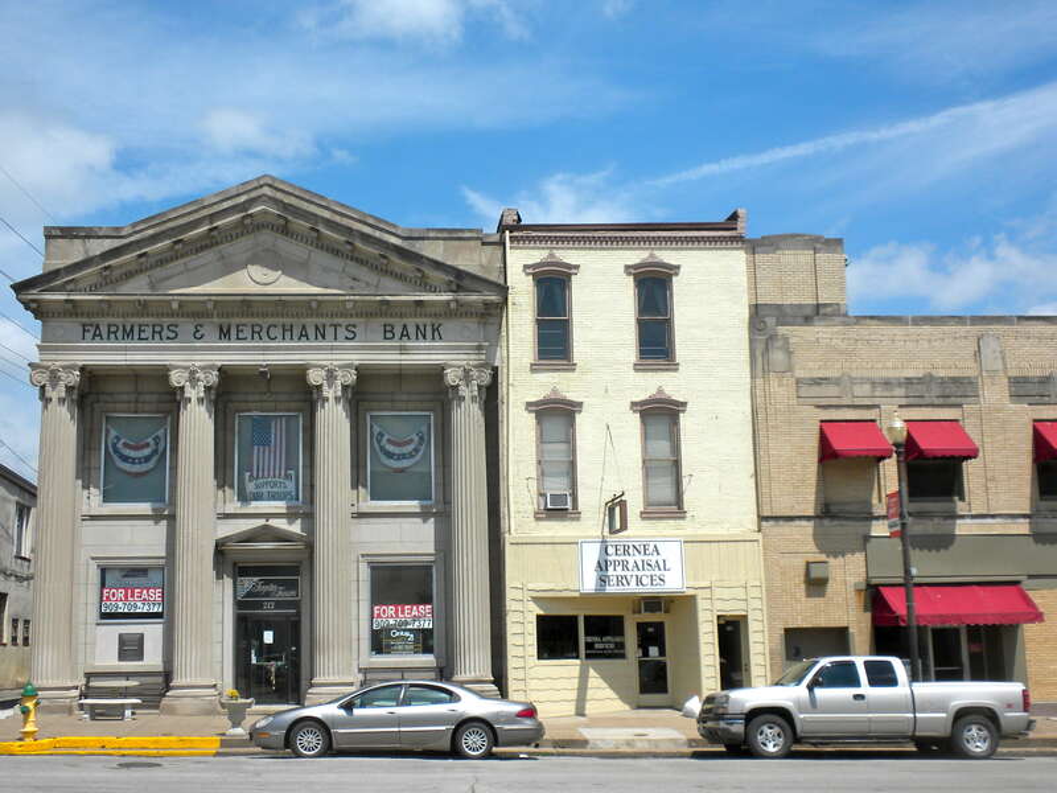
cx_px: 528
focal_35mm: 37
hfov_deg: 50.1
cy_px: 396
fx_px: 1130
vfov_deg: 38.7
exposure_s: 1/175
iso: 64
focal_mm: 6.6
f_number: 10
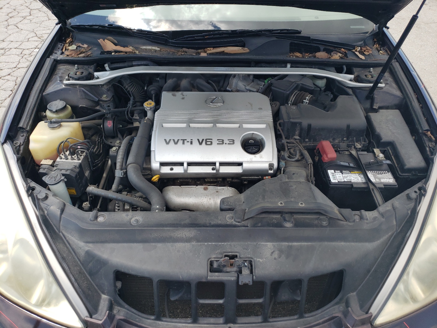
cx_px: 218
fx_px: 328
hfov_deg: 67.3
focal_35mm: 26
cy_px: 164
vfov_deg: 53.1
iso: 50
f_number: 1.5
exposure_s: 1/1111
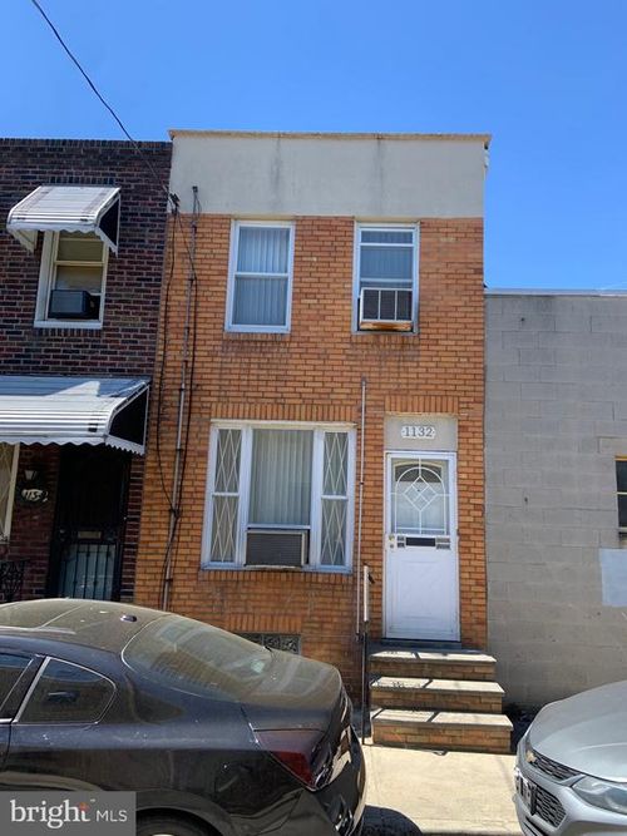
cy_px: 418
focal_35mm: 26
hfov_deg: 53.0
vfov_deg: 67.3
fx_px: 628
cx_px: 314
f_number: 1.8
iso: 25
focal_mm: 4.25
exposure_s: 1/783
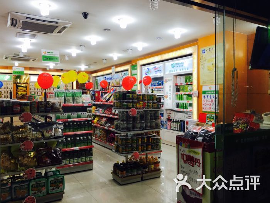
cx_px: 135
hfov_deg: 61.7
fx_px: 226
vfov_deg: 48.2
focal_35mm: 29
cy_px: 102
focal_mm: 4.15
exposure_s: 1/100
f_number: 2.2
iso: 32
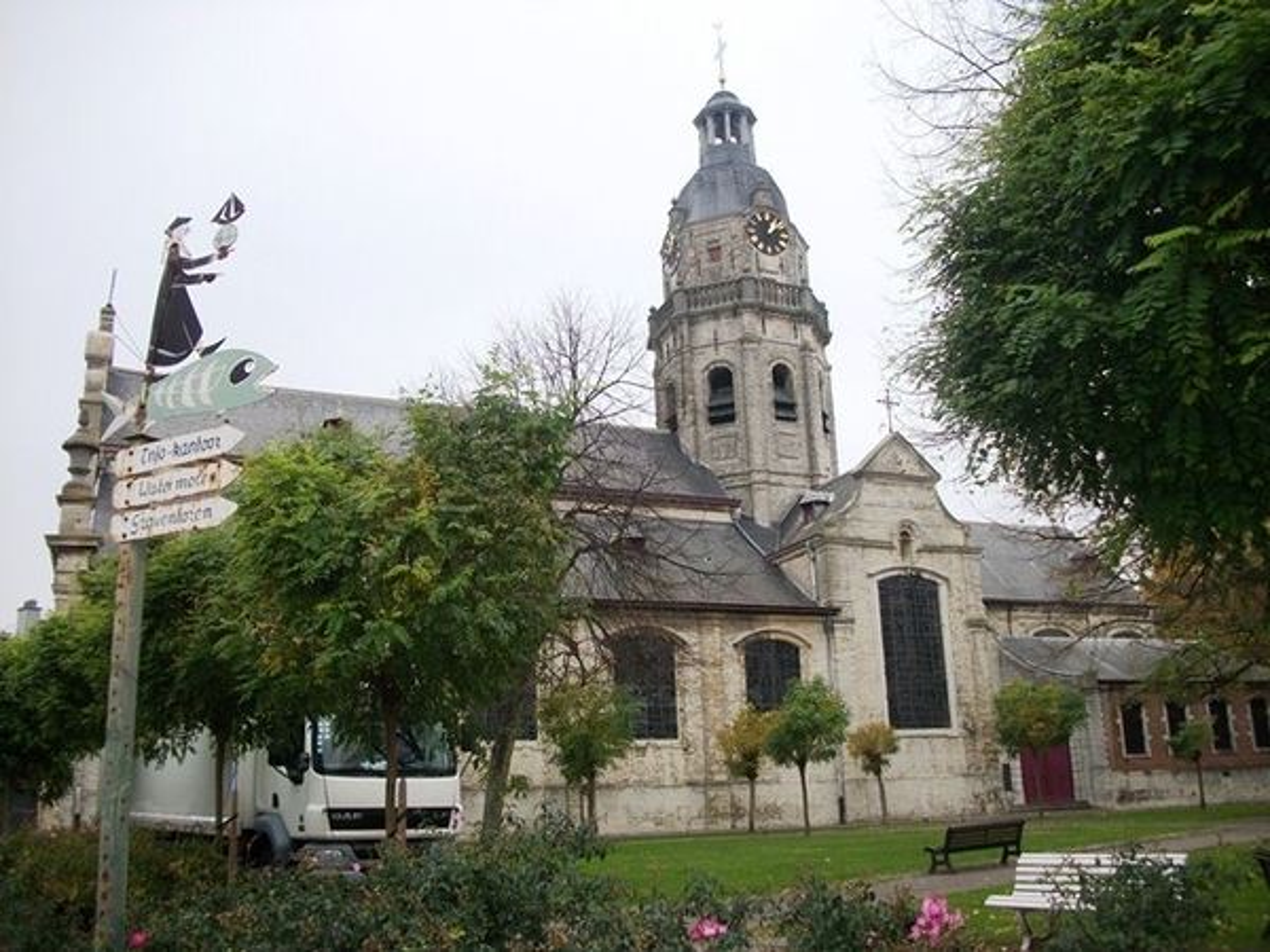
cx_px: 635
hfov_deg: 56.8
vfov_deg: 44.2
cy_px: 476
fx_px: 1174
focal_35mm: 32
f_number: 2.9
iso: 80
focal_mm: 5.7
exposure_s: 1/320
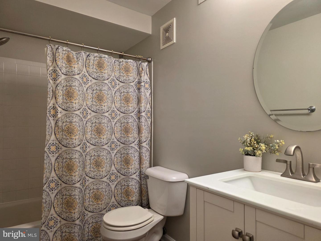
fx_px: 213
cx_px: 160
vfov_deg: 58.9
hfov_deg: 73.9
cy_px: 120
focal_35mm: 23
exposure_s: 1/120
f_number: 1.7
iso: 400
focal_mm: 6.3
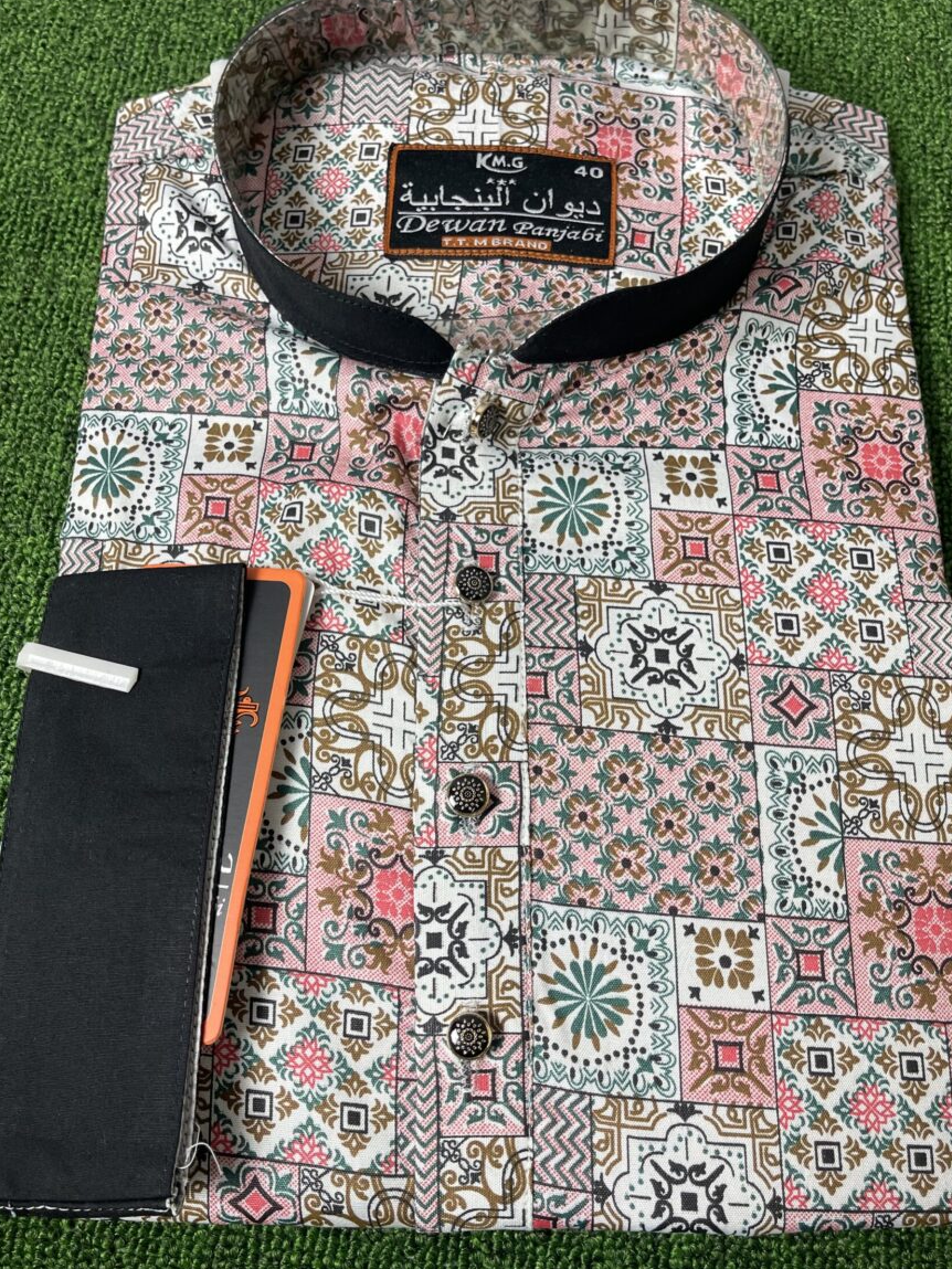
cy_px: 632
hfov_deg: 48.2
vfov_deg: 61.7
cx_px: 480
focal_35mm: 29
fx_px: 1063
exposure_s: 1/102
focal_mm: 5.1
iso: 80
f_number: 1.6
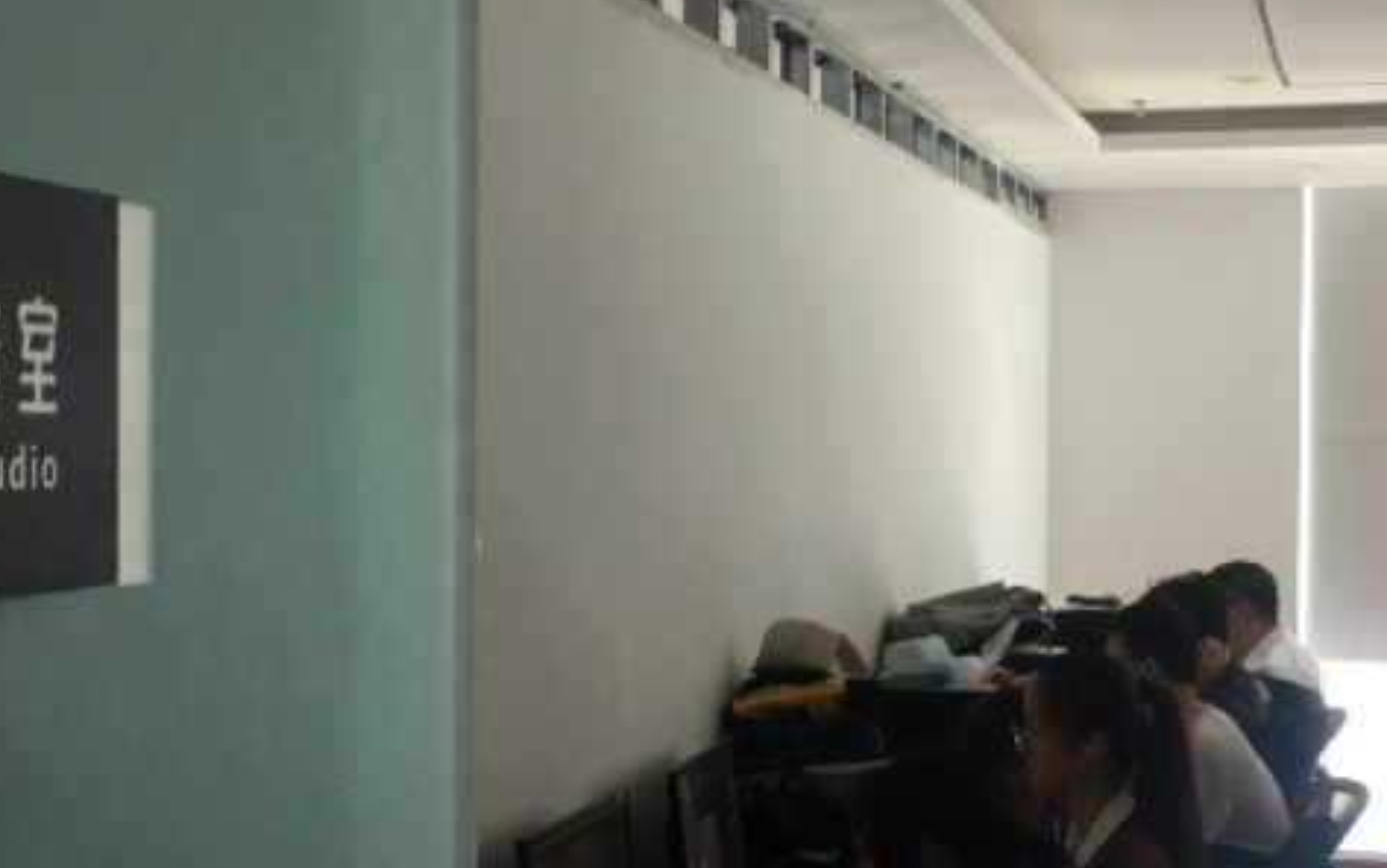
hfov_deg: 31.5
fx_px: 2458
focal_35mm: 65
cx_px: 745
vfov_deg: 20.0
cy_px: 490
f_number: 2.2
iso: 40
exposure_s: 1/17
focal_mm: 4.15
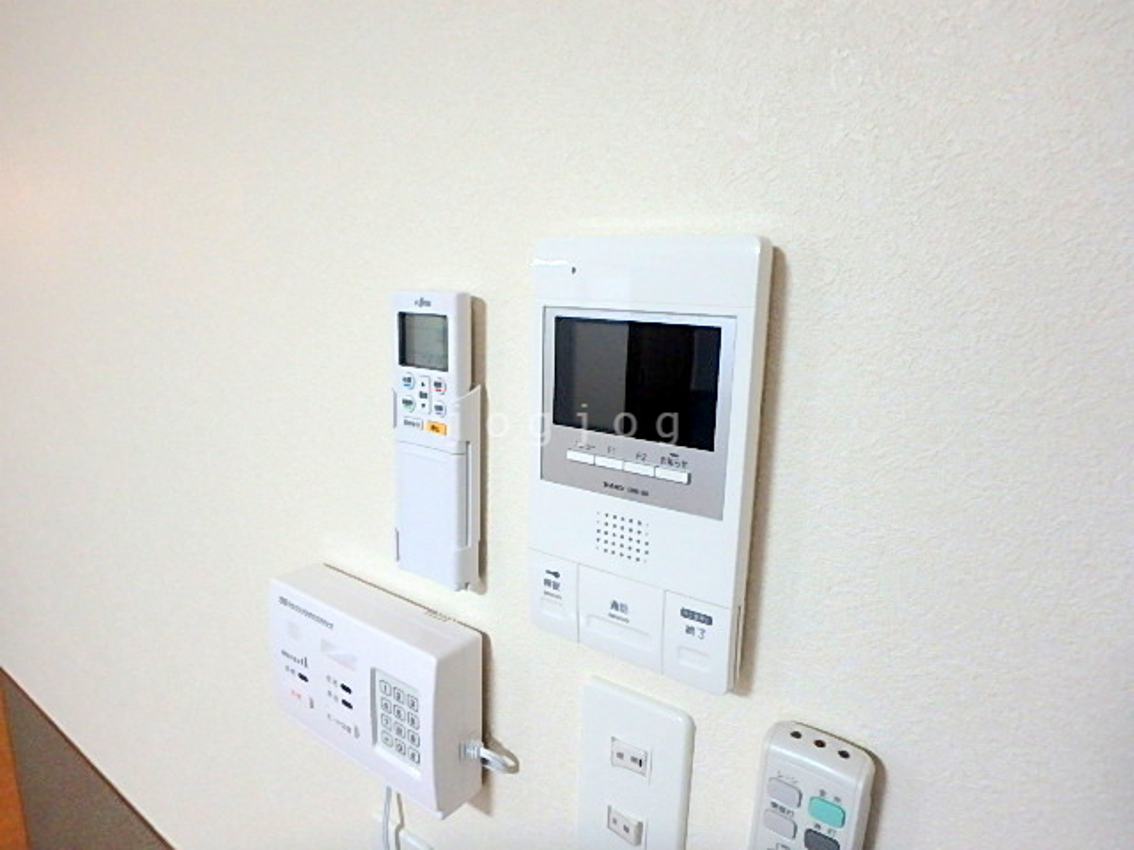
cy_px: 425
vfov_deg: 63.4
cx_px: 567
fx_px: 688
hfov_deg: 79.0
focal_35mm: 21
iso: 400
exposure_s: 1/30
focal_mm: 3.7
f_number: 3.5
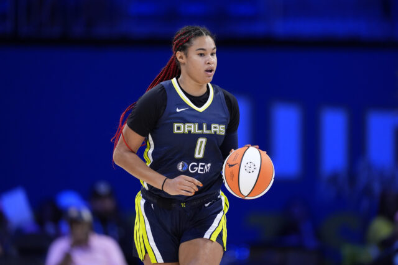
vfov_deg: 3.4
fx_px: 4423
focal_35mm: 400
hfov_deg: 5.2
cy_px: 132
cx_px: 199
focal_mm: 400
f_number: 2.8
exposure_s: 1/2000
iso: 3200
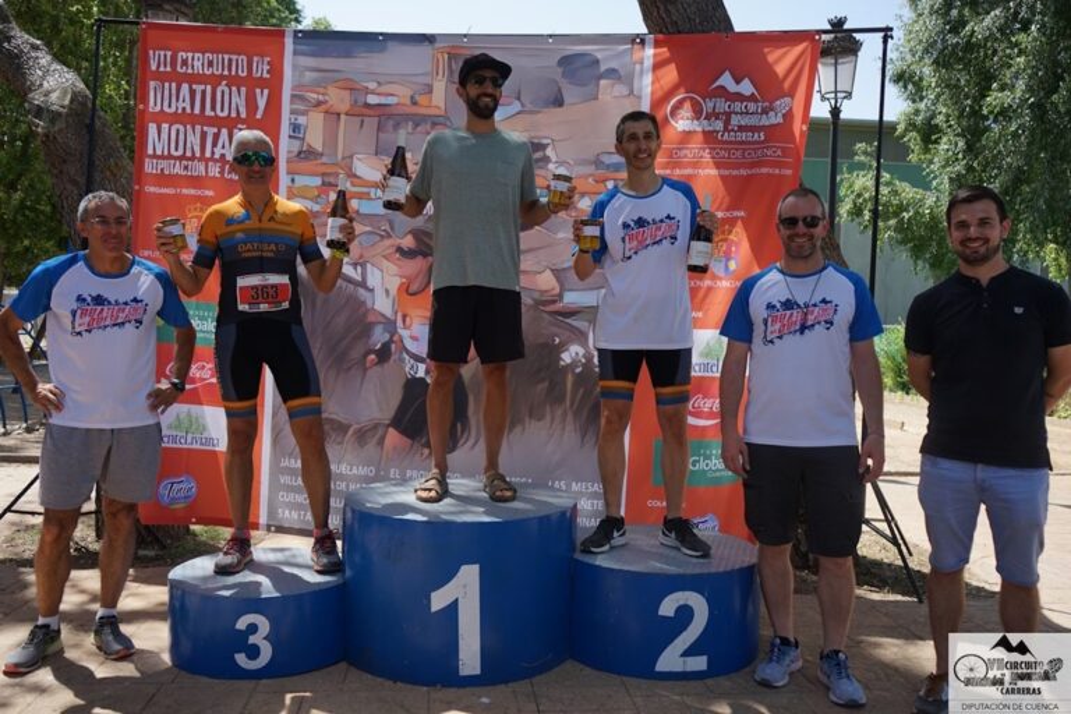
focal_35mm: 29
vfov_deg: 45.0
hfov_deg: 63.7
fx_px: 863
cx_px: 536
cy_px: 357
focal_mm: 29
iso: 250
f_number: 5.6
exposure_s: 1/640
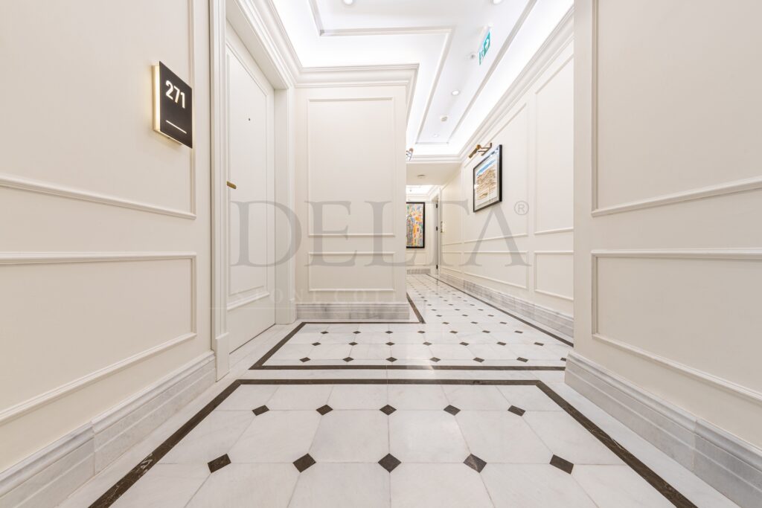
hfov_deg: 112.6
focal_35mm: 12
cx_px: 381
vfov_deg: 90.0
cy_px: 254
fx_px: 254
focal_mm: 12
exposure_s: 1/15
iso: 100
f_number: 16
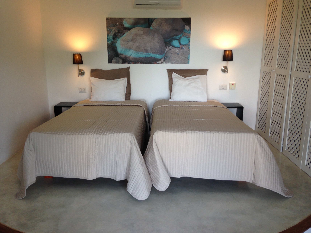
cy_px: 116
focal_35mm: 33
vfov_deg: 42.9
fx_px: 296
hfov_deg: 55.4
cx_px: 156
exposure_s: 1/24
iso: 50
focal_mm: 4.12
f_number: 2.4
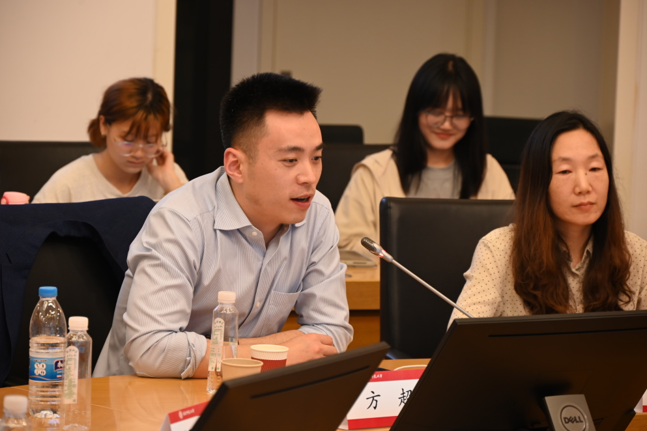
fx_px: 2444
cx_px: 324
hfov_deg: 15.1
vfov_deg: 10.1
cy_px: 217
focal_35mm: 136
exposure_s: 1/5
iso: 400
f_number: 6.3
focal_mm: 135
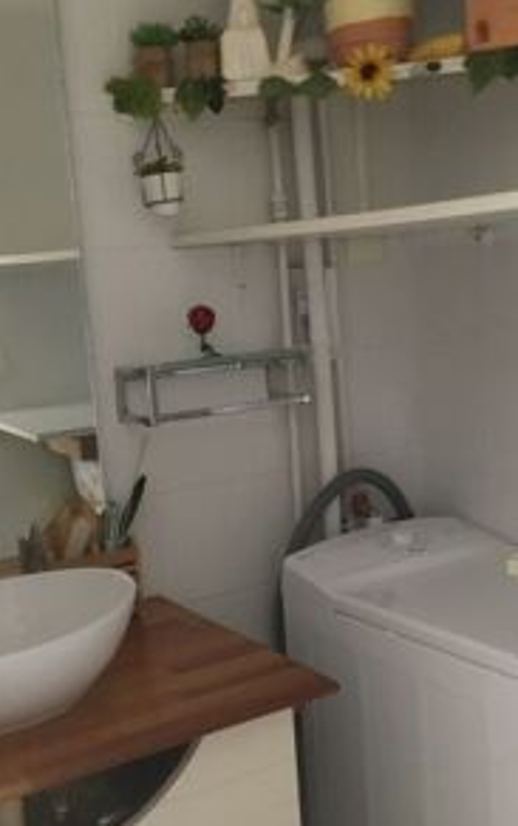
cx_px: 269
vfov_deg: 41.6
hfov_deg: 26.9
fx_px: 1082
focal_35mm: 48
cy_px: 488
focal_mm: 3.3
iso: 500
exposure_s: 1/17
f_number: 2.4
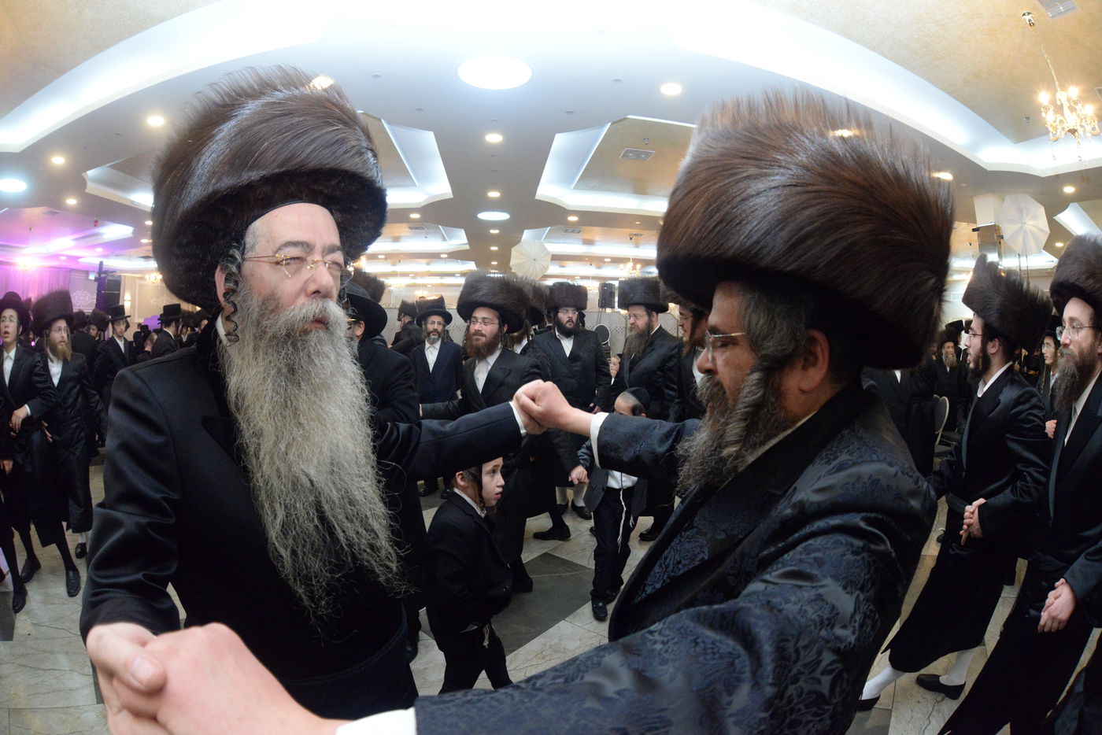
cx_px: 551
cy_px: 368
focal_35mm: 15
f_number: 7.1
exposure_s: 1/200
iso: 6400
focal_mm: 15
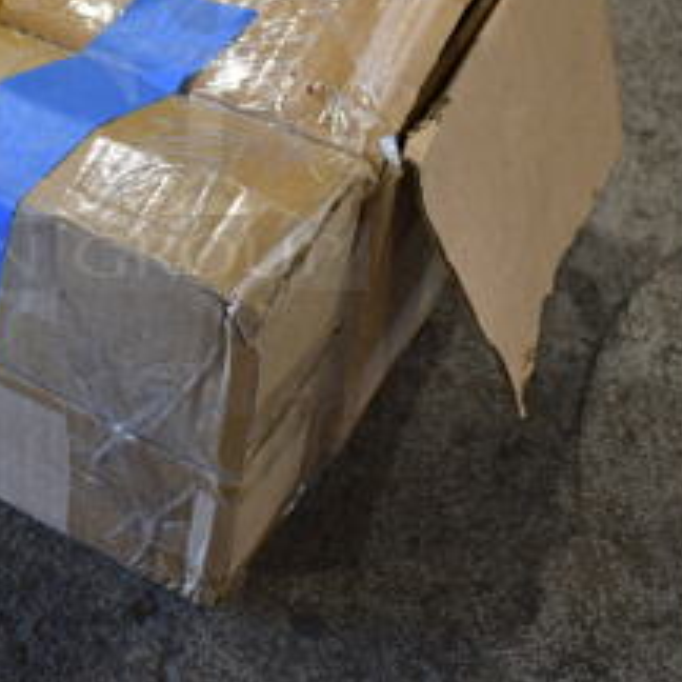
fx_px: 1449
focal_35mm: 65
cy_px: 123
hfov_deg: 25.3
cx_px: 19
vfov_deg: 26.0
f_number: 3.5
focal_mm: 18
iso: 220
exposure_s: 1/30
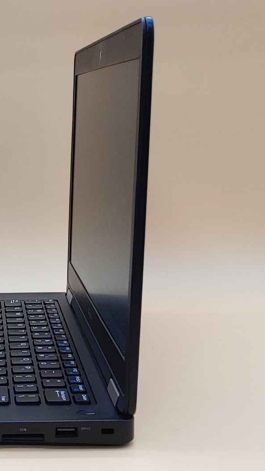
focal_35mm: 65
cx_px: -34
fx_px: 812
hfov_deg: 17.8
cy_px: 235
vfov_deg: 32.4
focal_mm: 4.36
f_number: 1.8
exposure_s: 1/87
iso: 50
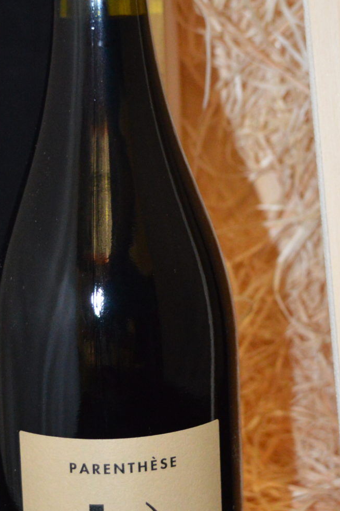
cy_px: 180
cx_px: 251
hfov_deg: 12.5
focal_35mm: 109
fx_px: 1546
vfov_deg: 18.7
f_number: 4.2
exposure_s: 1/60
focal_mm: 28
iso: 1800
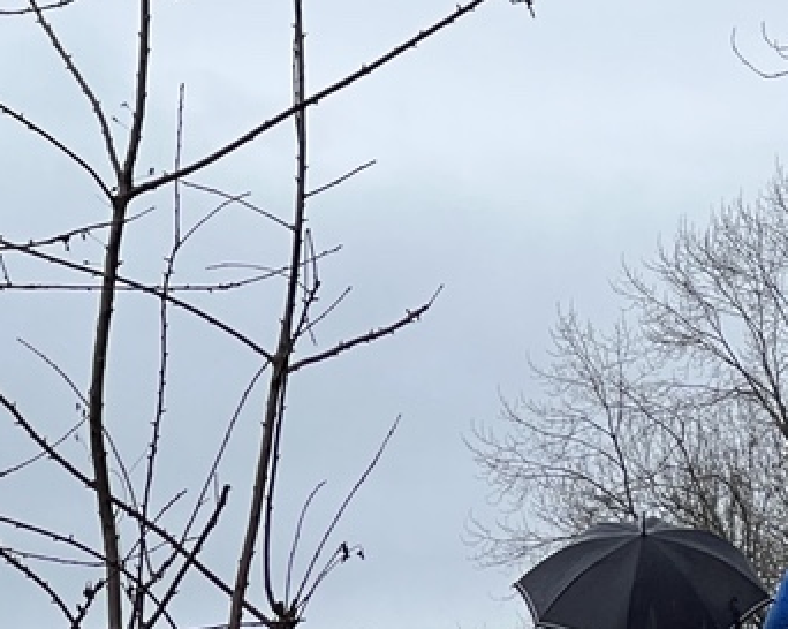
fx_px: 6152
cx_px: 735
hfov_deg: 7.3
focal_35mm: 264
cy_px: 617
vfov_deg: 5.8
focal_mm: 9
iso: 32
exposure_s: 1/267
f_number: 2.8
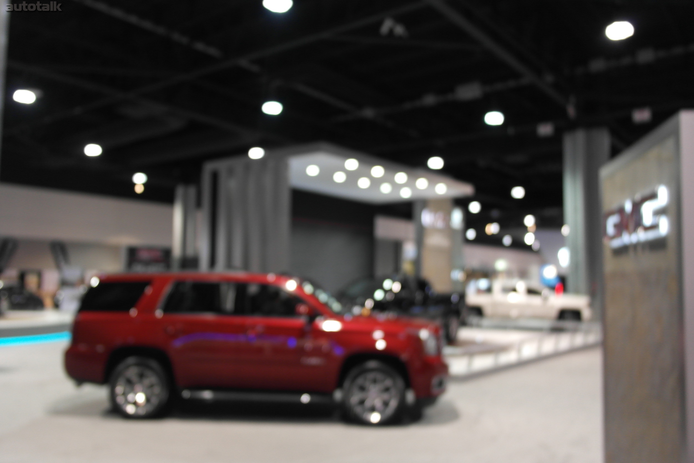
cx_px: 347
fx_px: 578
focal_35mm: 30
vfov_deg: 43.6
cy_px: 232
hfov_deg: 61.9
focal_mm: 20
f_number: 3.5
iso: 400
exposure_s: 1/20
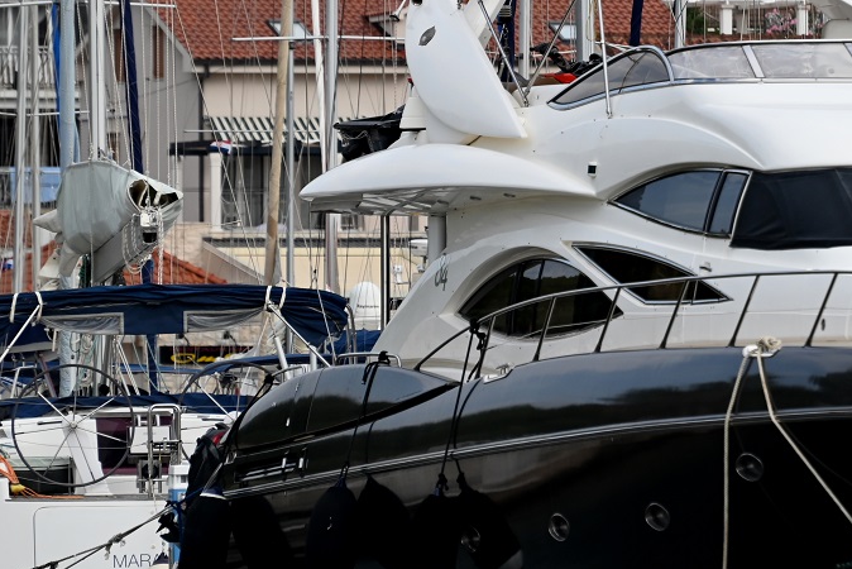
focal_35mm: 668
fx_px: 15815
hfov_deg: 3.1
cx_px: 761
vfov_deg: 2.1
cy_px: 246
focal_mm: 300
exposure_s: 1/1000
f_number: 5.6
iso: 280
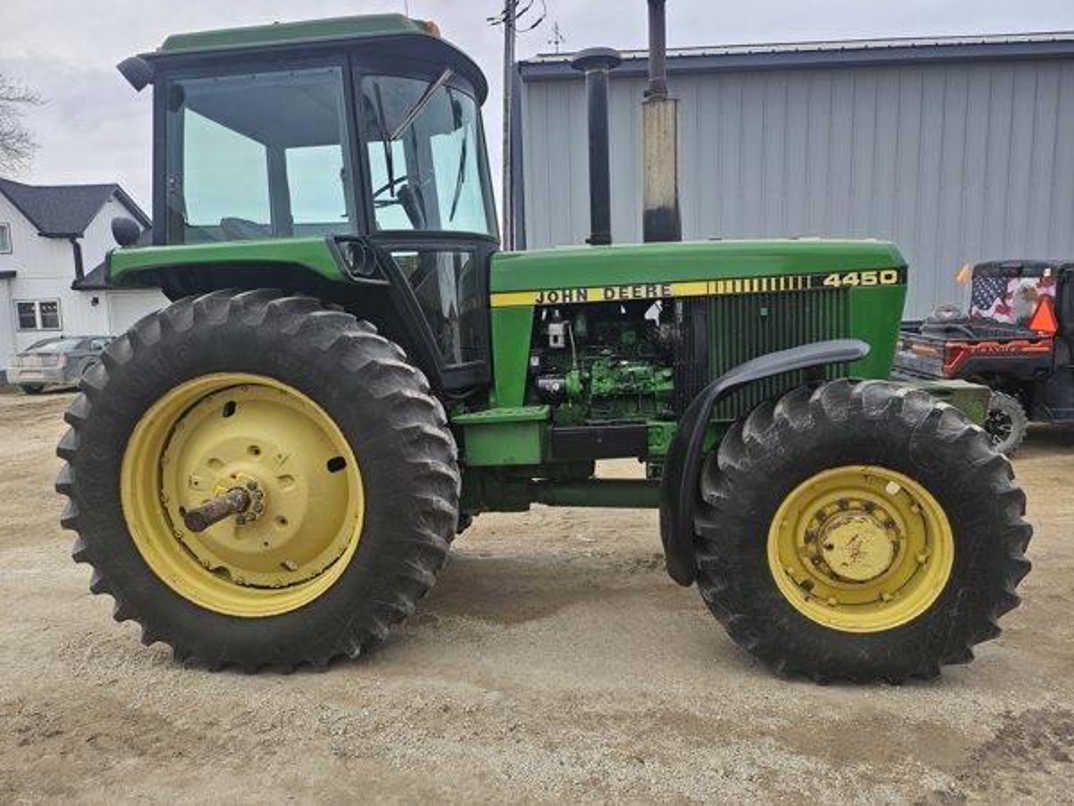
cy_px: 403
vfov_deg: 56.8
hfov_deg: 71.6
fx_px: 745
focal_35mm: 24
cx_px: 537
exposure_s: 1/942
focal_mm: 5
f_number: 1.8
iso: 50
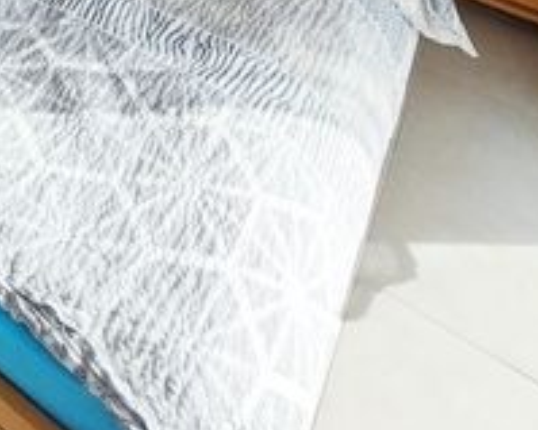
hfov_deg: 36.1
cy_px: -273
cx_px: -28
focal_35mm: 45
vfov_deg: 23.6
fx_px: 716
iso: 50
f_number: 2.2
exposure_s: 1/269
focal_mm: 1.74
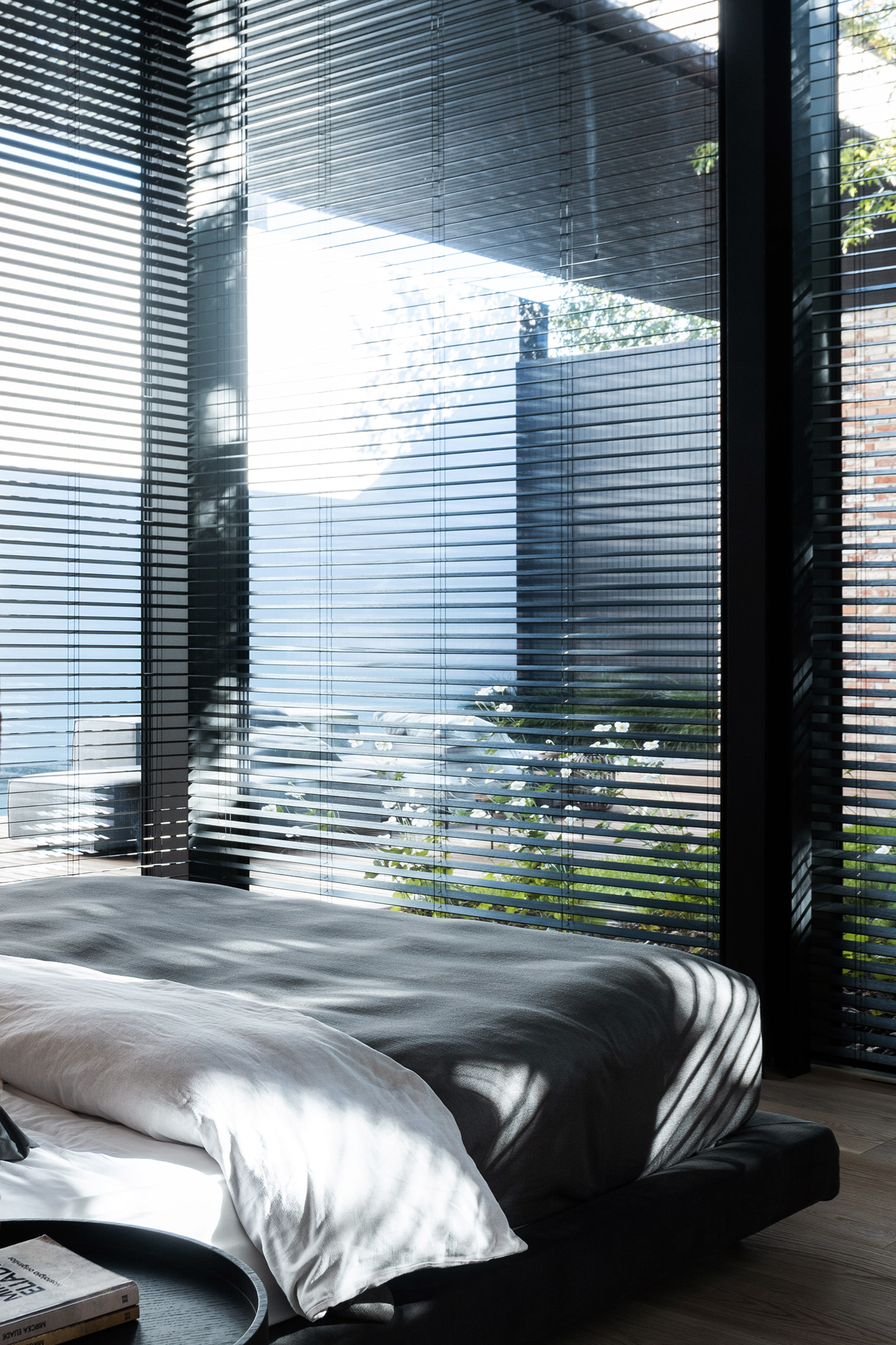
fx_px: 1867
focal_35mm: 50
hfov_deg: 26.9
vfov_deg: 39.6
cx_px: 357
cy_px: 616
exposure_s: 1/10
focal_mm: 24
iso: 100
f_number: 10
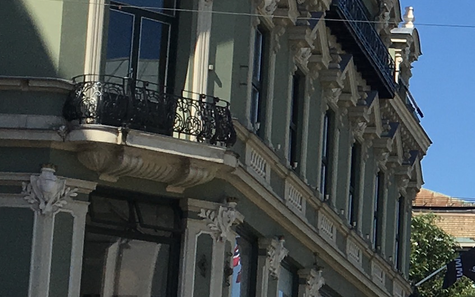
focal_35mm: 146
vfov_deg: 9.0
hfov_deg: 13.0
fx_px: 1890
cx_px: 860
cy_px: 252
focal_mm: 4.15
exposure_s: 1/1876
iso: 25
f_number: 2.2
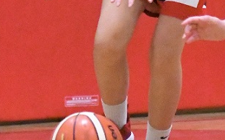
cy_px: -9
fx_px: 2231
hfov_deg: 5.8
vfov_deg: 3.6
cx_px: 95
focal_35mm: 364
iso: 12800
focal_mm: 70
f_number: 2.8
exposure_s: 1/1000
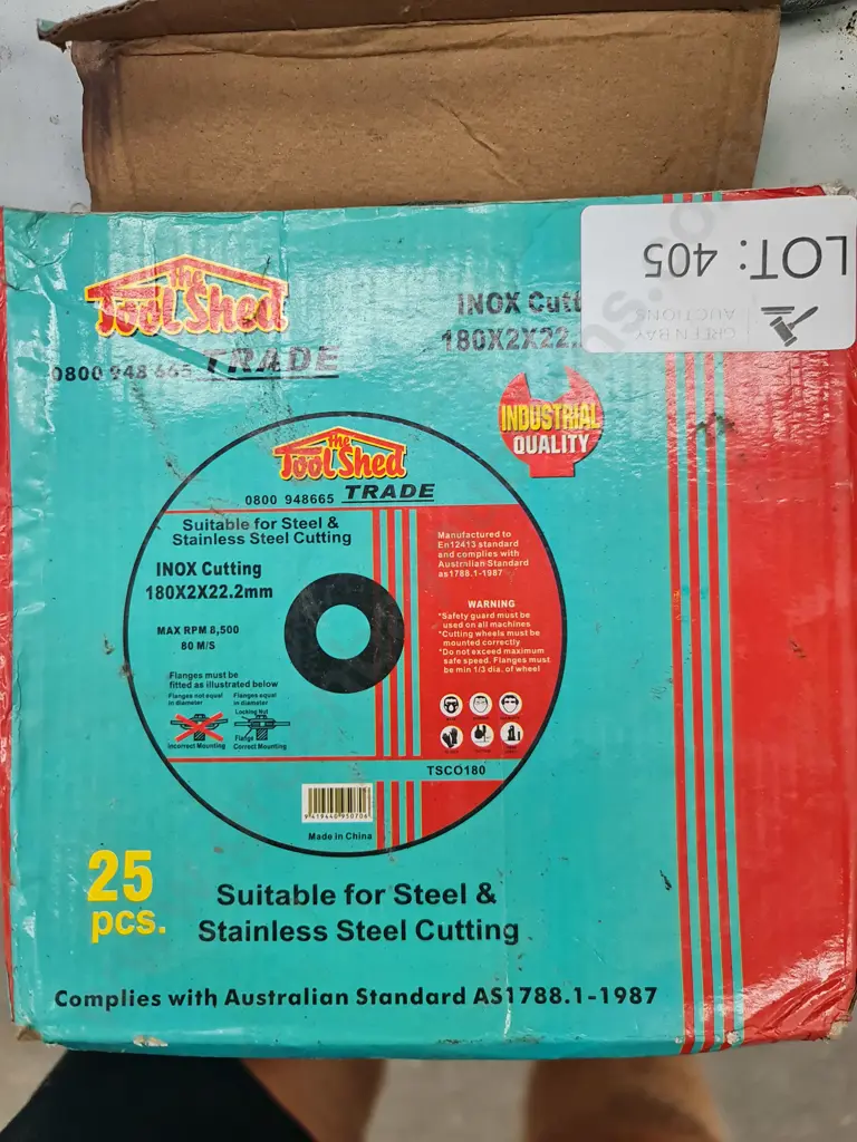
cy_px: 571
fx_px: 825
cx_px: 428
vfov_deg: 69.4
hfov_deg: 54.9
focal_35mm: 25
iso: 125
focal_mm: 7
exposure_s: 1/120
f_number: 1.8
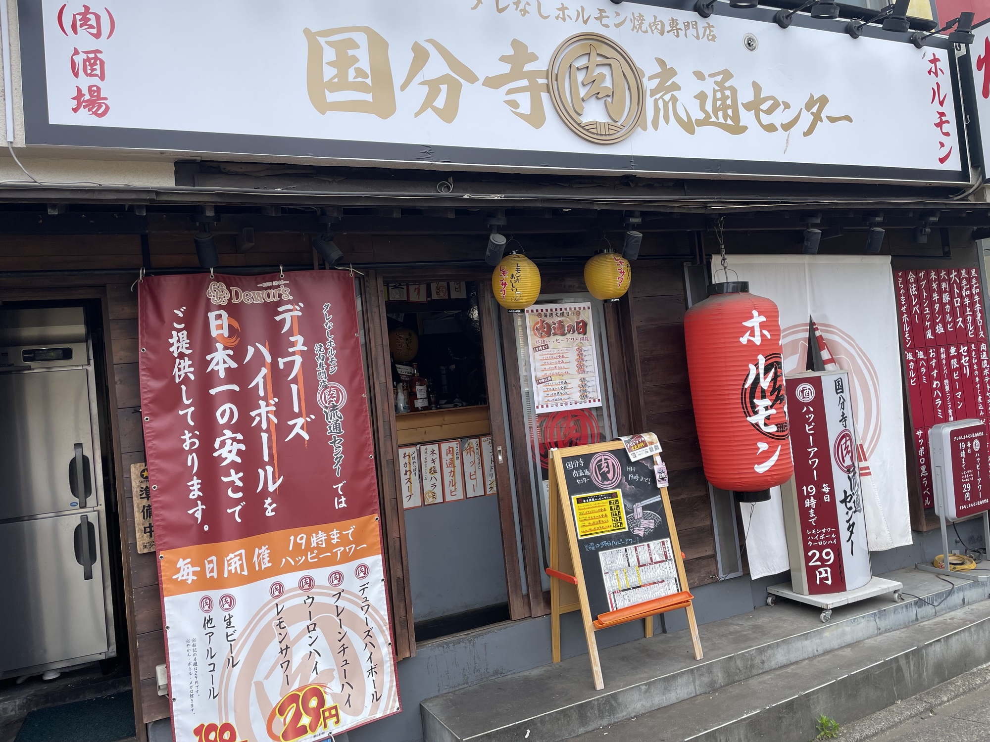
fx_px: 744
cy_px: 371
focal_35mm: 26
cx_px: 495
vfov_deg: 53.1
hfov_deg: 67.3
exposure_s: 1/861
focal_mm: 4.2
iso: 32
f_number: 1.6
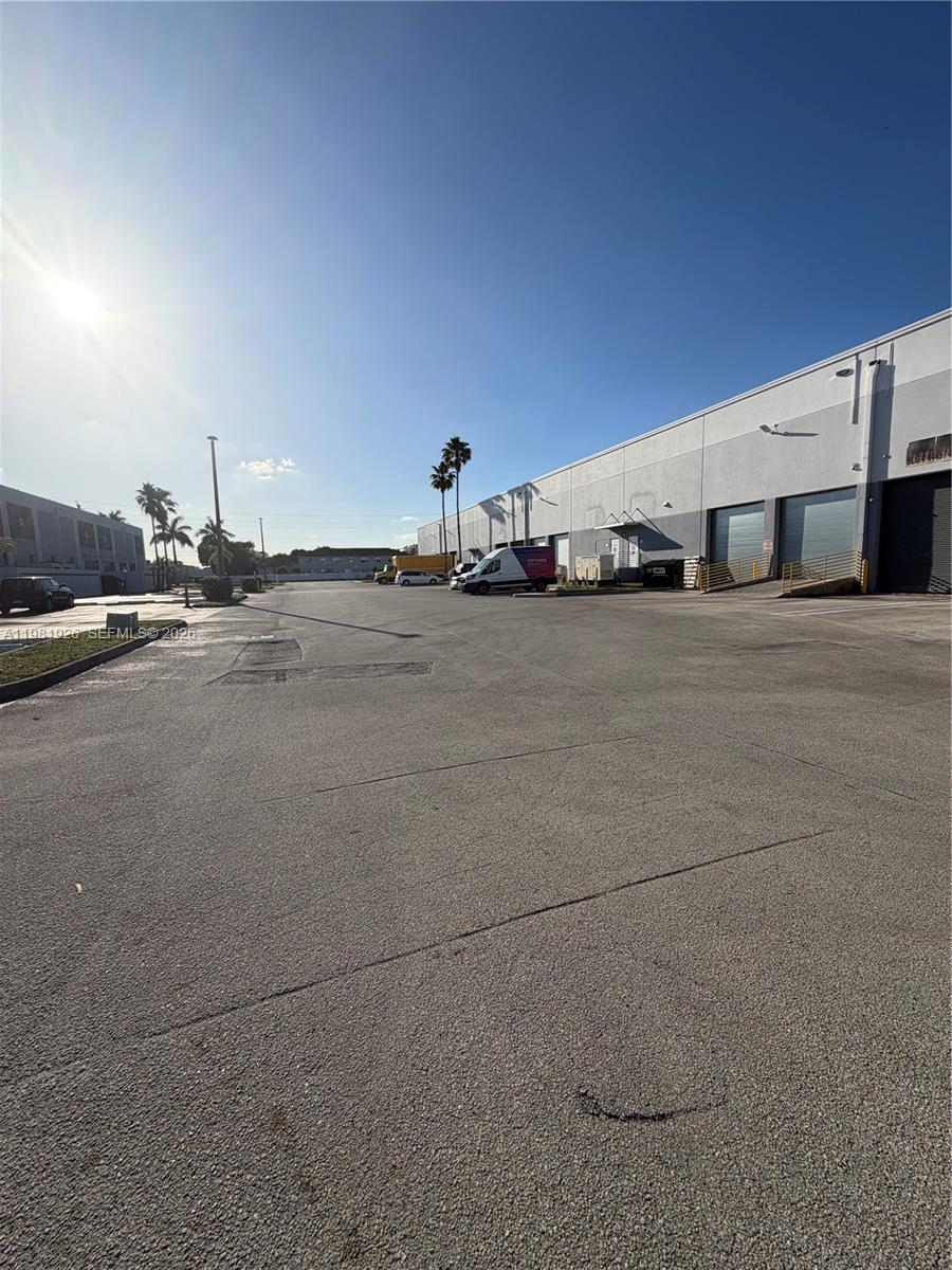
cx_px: 476
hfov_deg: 85.7
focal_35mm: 14
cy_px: 635
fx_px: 513
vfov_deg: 102.1
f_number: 2.2
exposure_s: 1/2320
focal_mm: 2.22
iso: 32
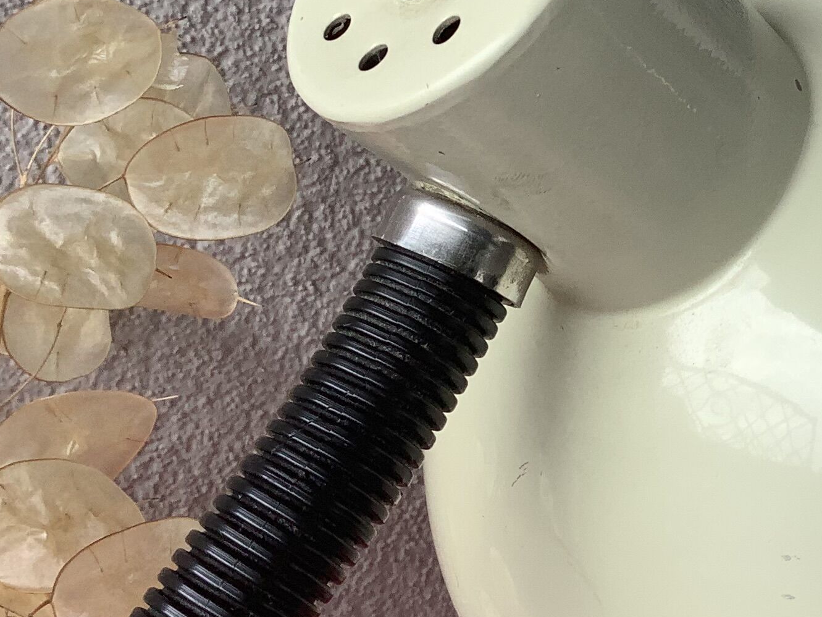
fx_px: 1805
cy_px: 215
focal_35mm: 76
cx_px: 800
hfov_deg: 24.6
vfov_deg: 19.3
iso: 25
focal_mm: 3.3
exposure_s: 1/334
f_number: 2.4
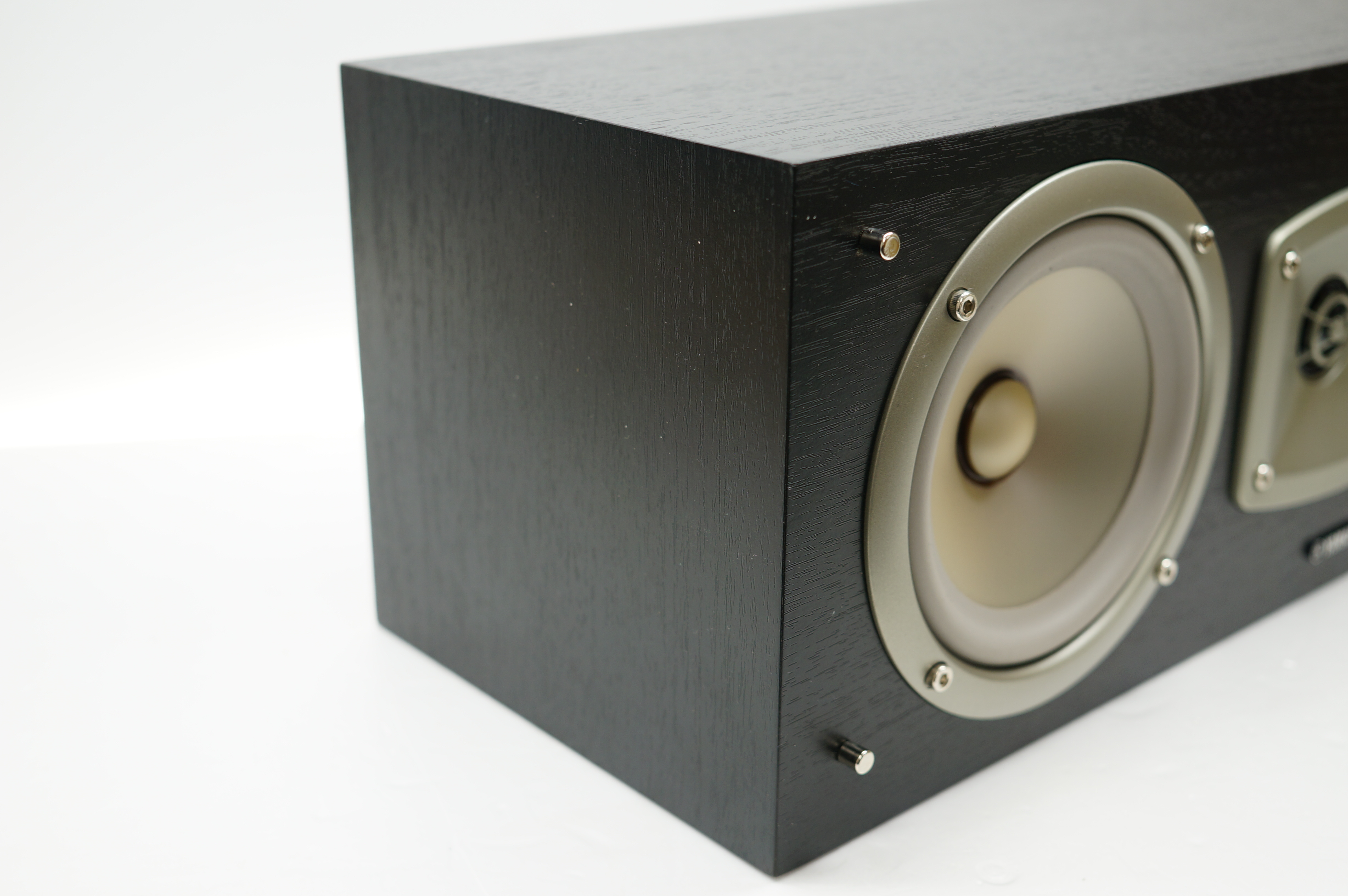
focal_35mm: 45
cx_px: 674
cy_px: 448
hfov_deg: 43.6
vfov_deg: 29.8
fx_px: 1683
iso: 100
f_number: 3.5
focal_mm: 30
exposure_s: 1/50
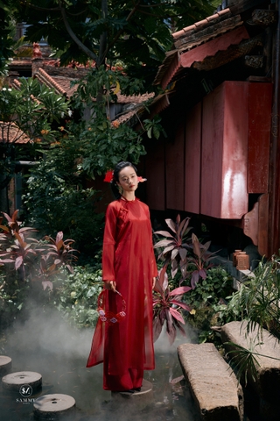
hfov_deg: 28.6
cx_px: 140
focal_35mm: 47
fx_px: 548
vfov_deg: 41.9
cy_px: 210
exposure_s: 1/250
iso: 64
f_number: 5.6
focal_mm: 47
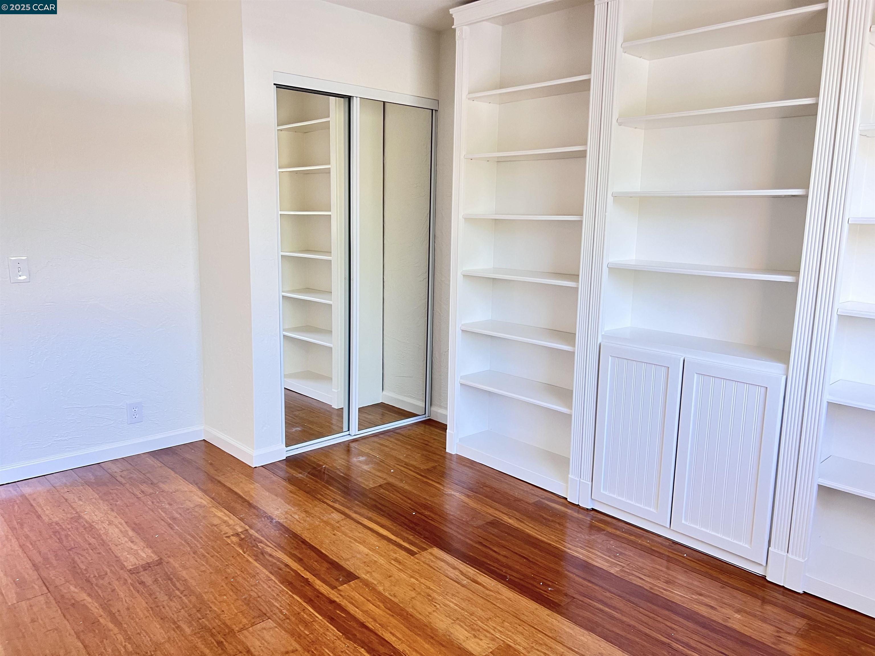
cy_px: 328
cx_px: 438
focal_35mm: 26
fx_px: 657
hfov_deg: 67.3
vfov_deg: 53.1
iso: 160
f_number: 1.5
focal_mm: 5.7
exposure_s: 1/60
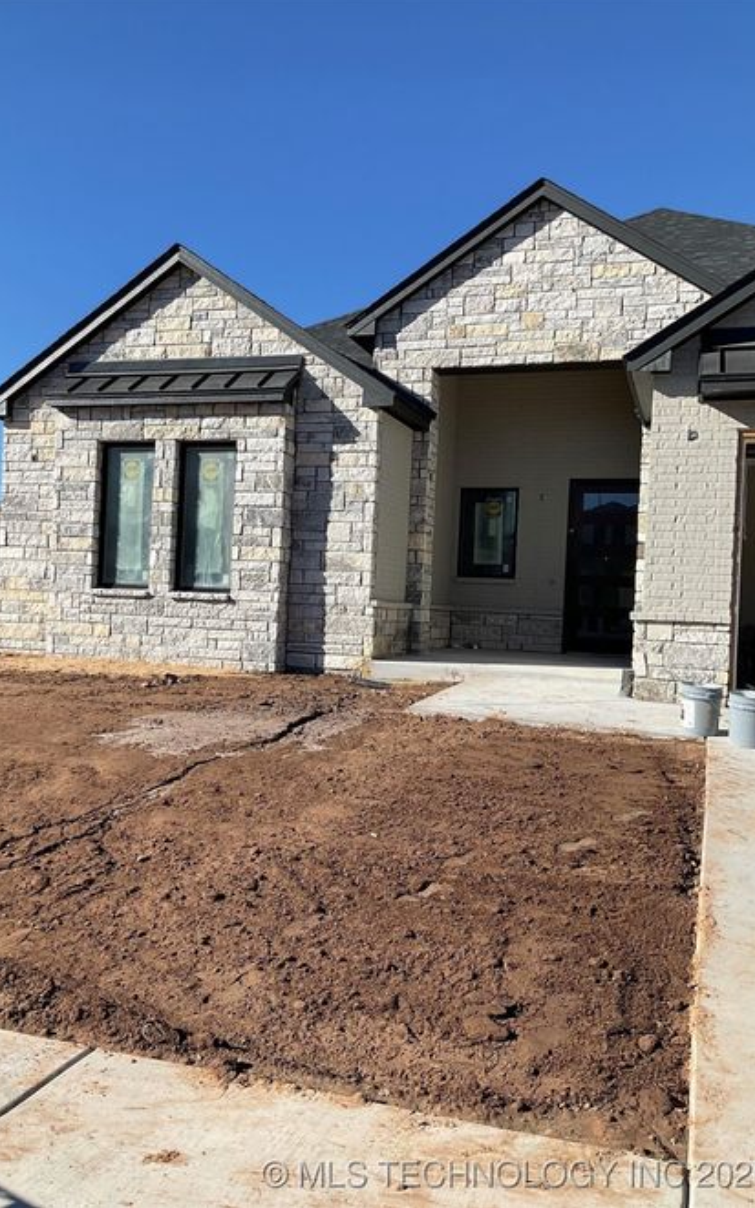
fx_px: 1021
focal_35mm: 31
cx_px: 322
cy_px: 600
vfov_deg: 61.2
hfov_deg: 40.5
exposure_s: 1/2058
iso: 16
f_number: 1.8
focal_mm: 3
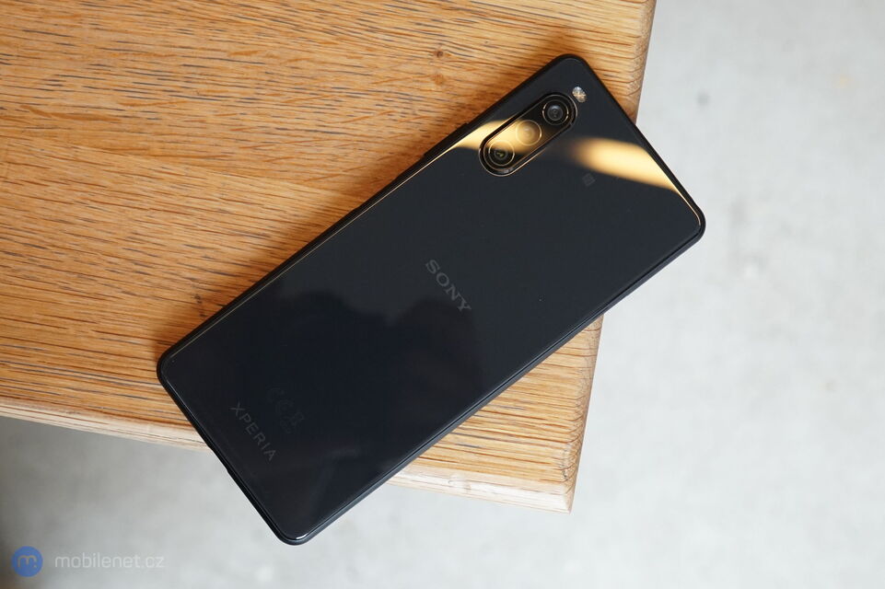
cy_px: 294
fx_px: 958
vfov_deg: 34.2
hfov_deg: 49.6
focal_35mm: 39
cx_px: 442
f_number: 6.3
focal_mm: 39
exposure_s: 1/200
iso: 4000
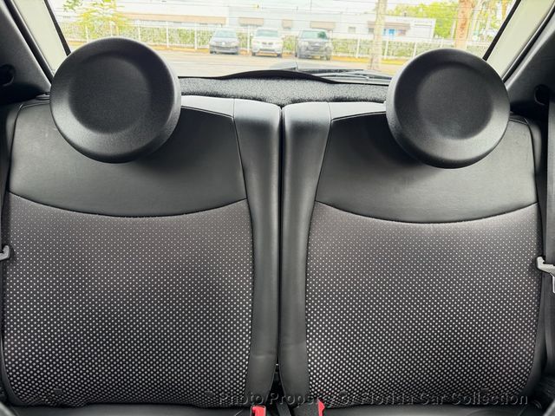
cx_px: 278
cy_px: 208
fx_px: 385
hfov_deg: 71.6
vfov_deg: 56.8
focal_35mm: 24
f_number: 1.78
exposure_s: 1/129
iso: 200
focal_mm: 6.76
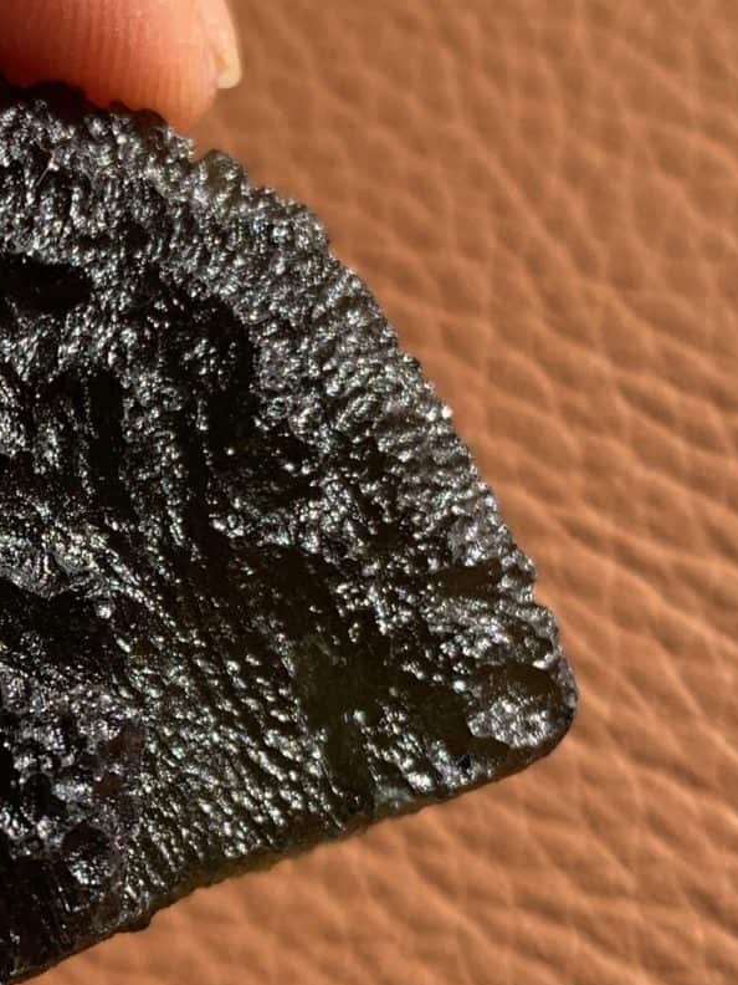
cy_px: 695
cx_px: 50
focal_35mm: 84
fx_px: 2388
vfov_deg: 23.1
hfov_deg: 17.3
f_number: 1.8
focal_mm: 4.25
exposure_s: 1/616
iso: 25
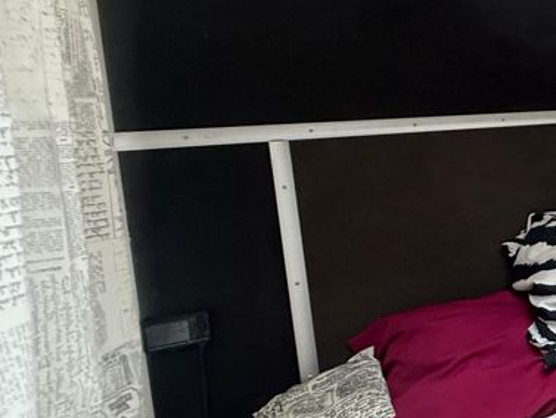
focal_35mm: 38
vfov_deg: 37.6
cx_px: 705
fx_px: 611
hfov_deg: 35.4
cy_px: 164
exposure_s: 1/60
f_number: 2.2
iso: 500
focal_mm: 2.22
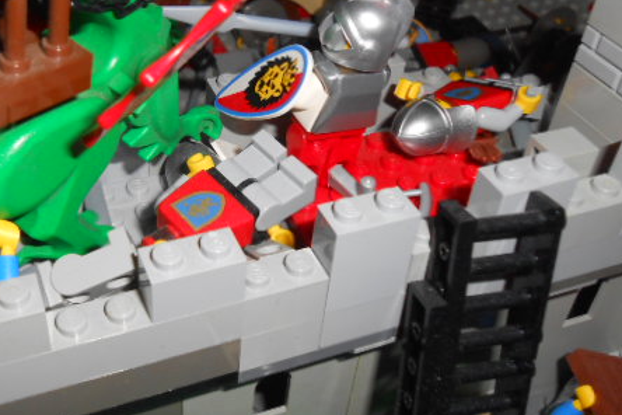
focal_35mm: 45
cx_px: 179
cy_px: 143
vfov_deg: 29.7
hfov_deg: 42.6
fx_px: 777
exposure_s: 1/25
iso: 200
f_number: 11.9
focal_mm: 5.3
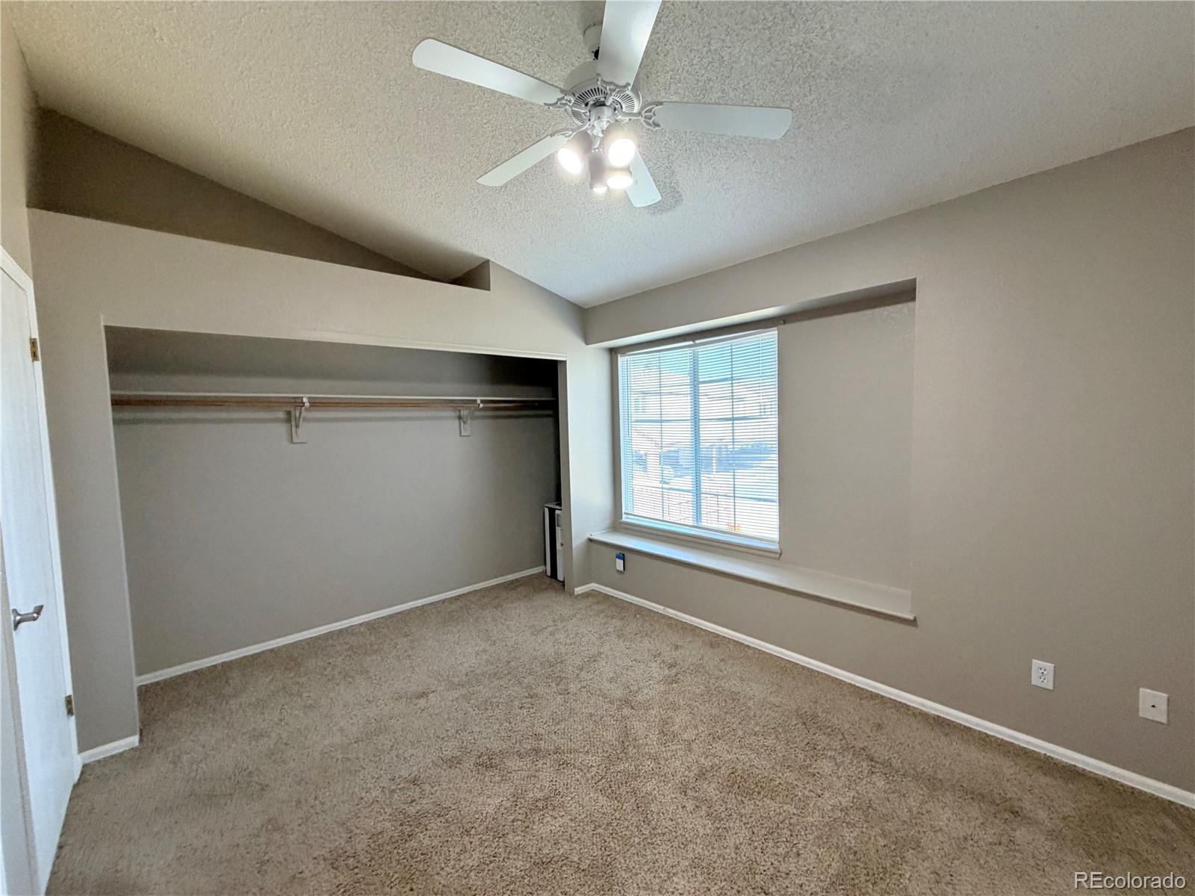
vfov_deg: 85.7
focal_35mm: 14
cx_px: 598
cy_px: 448
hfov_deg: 102.1
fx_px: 483
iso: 250
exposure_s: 1/60
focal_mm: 2.22
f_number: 2.2
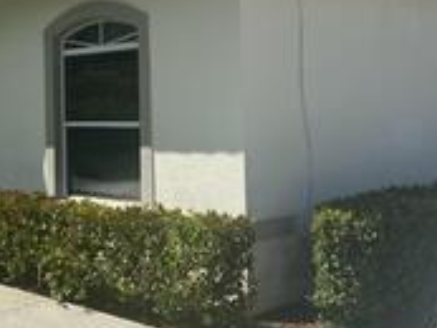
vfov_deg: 24.2
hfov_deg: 32.1
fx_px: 758
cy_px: 83
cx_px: 179
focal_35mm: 60
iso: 50
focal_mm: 5.7
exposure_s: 1/4831
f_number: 1.5
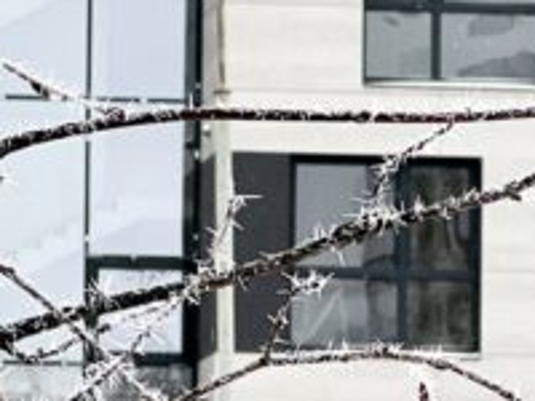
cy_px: 163
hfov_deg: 5.0
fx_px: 6105
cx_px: 211
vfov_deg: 3.8
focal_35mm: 395
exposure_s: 1/121
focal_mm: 9
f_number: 2.8
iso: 40
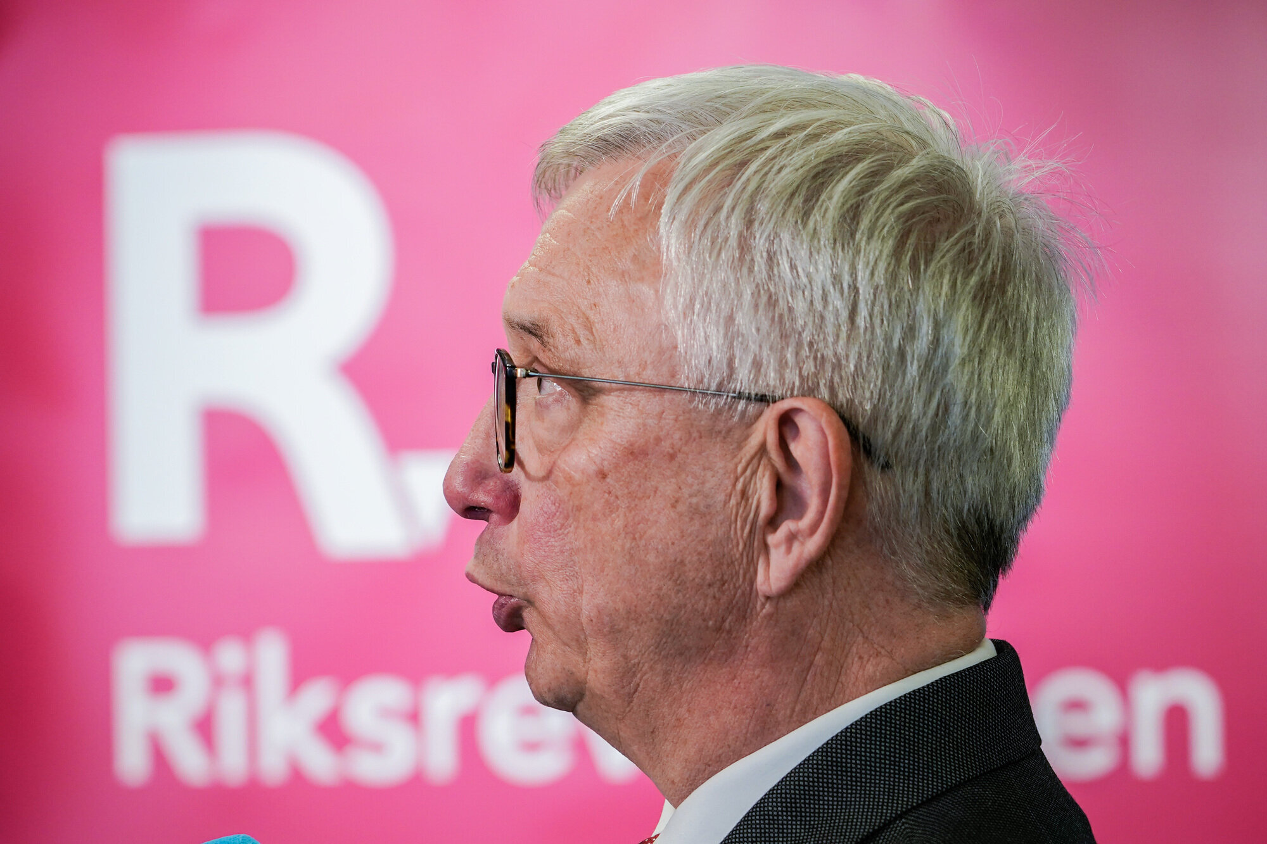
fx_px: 4891
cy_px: 422
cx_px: 634
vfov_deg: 9.9
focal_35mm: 139
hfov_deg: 14.8
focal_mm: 93
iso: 800
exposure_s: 1/160
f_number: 4
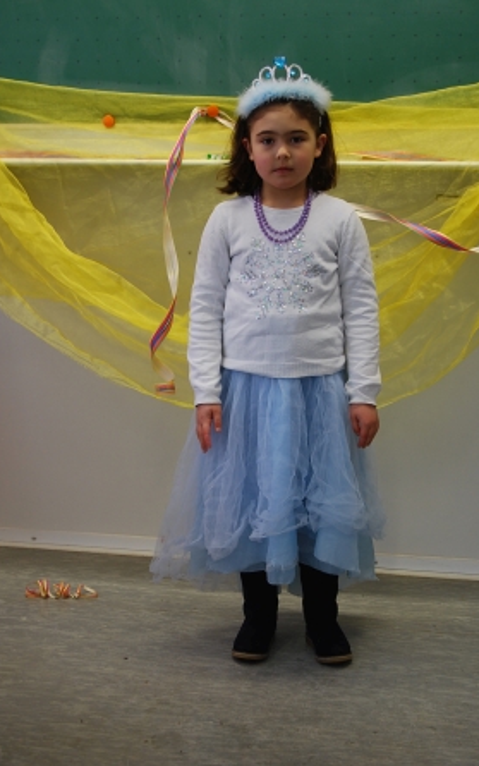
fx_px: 1482
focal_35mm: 71
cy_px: 383
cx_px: 246
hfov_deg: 18.4
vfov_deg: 29.0
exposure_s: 1/30
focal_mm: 46
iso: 200
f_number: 5.3
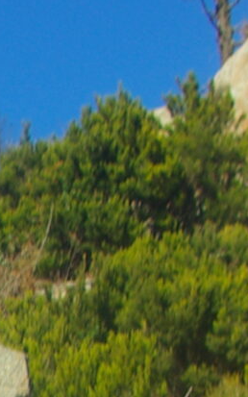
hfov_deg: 6.2
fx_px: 2154
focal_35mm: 199
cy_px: 683
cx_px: -410
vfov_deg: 10.0
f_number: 6.7
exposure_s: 1/180
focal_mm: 21
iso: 100
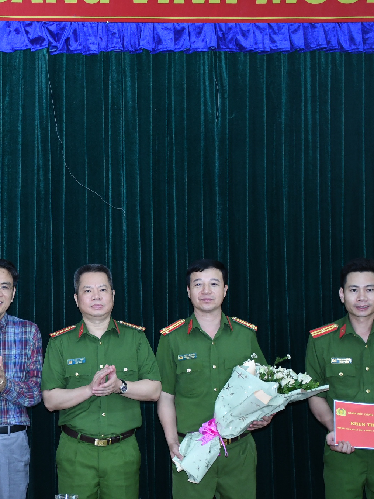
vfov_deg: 19.4
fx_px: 1455
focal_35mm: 101
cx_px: -26
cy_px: 317
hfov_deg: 14.3
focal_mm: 34
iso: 800
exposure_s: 1/200
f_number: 4.5
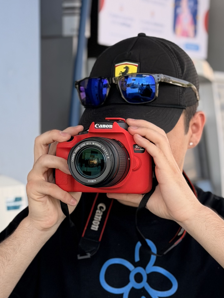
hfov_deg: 14.8
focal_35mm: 100
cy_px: 191
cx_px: 157
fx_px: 863
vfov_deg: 19.6
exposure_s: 1/601
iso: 64
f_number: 1.78
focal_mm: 6.76
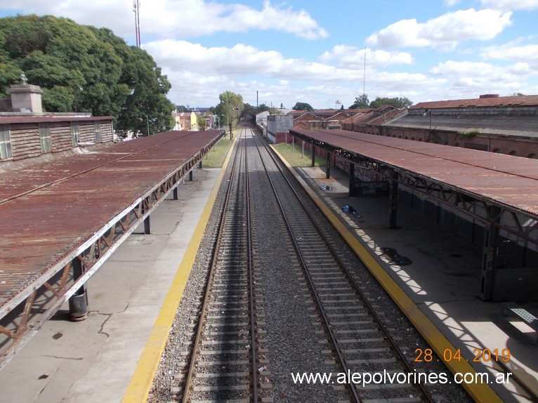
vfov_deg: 49.7
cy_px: 202
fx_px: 435
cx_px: 269
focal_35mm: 28
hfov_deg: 63.5
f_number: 5.4
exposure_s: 1/250
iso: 80
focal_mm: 4
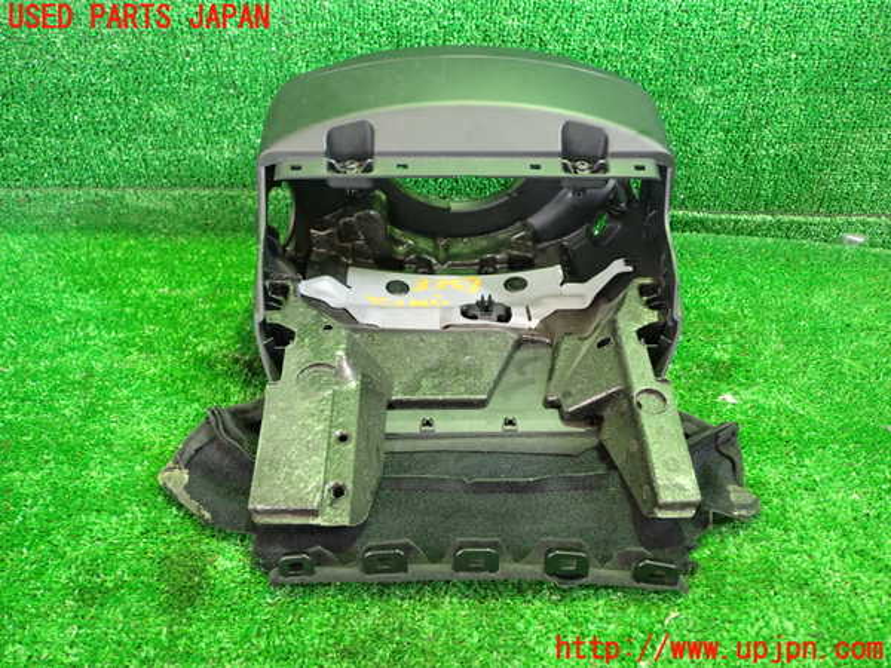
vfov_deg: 44.2
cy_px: 334
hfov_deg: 56.8
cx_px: 446
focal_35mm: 32
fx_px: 824
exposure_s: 1/25
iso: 800
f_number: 2.4
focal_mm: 5.79
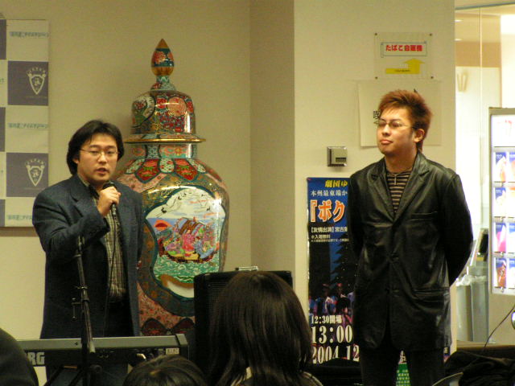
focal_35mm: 226
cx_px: 258
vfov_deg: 6.6
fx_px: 3362
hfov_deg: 8.8
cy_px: 193
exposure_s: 1/15
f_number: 8
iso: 400
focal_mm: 34.5
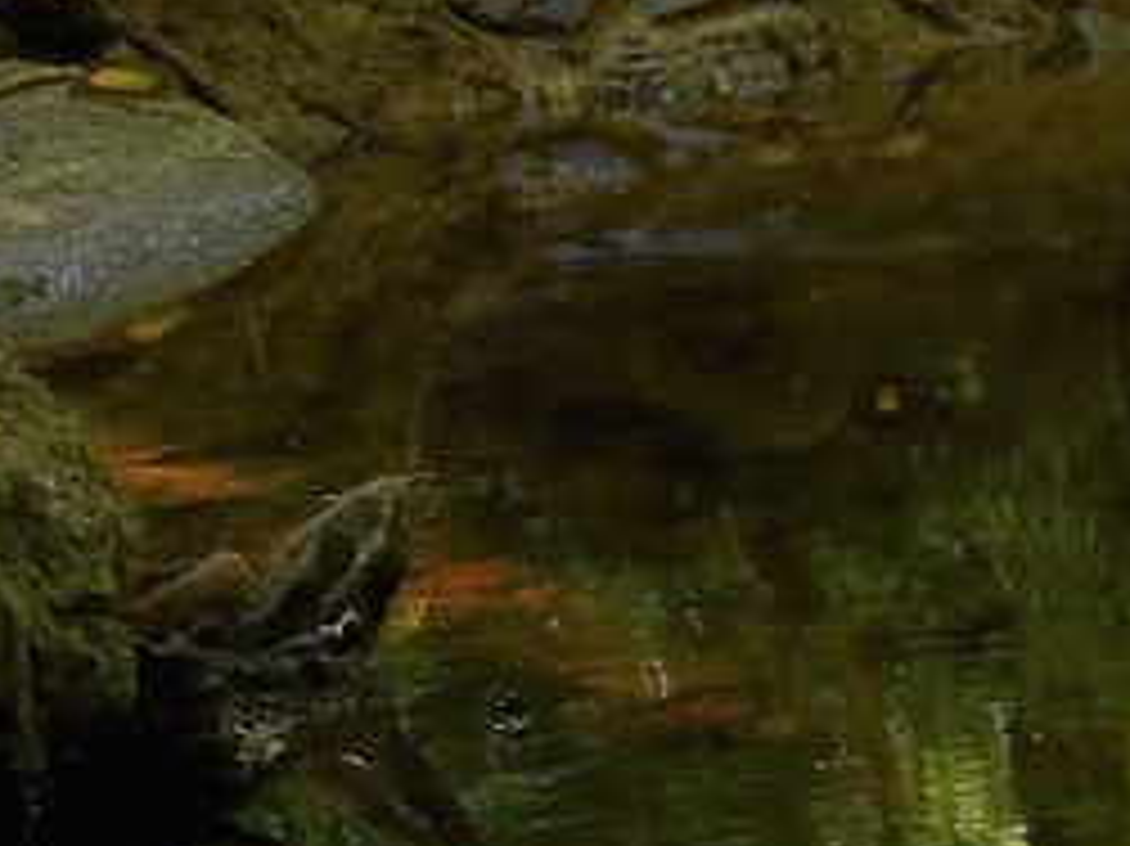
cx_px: 3476
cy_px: 356
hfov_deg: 8.6
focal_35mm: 190
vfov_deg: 7.8
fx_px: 6199
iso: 800
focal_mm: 31
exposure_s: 1/50
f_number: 4.5
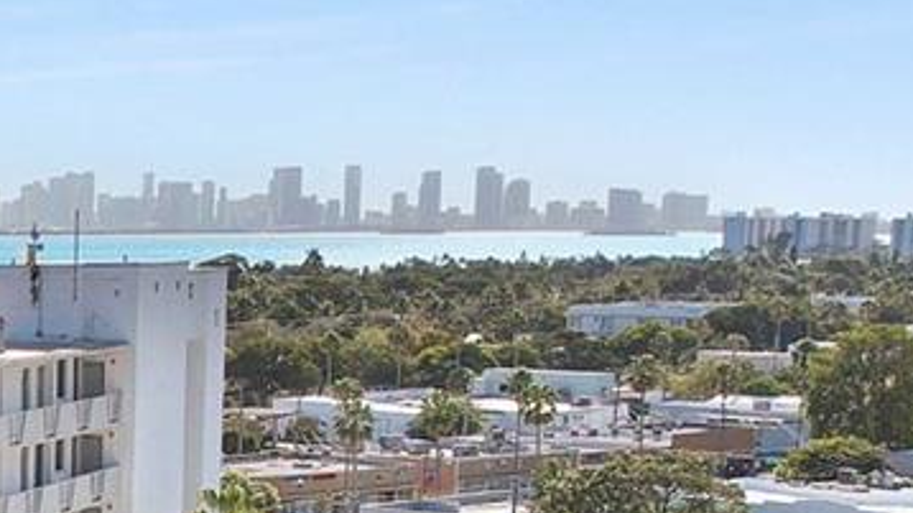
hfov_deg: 19.4
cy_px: 891
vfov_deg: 11.0
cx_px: -212
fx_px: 2492
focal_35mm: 103
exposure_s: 1/800
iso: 110
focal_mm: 8.38
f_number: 2.8
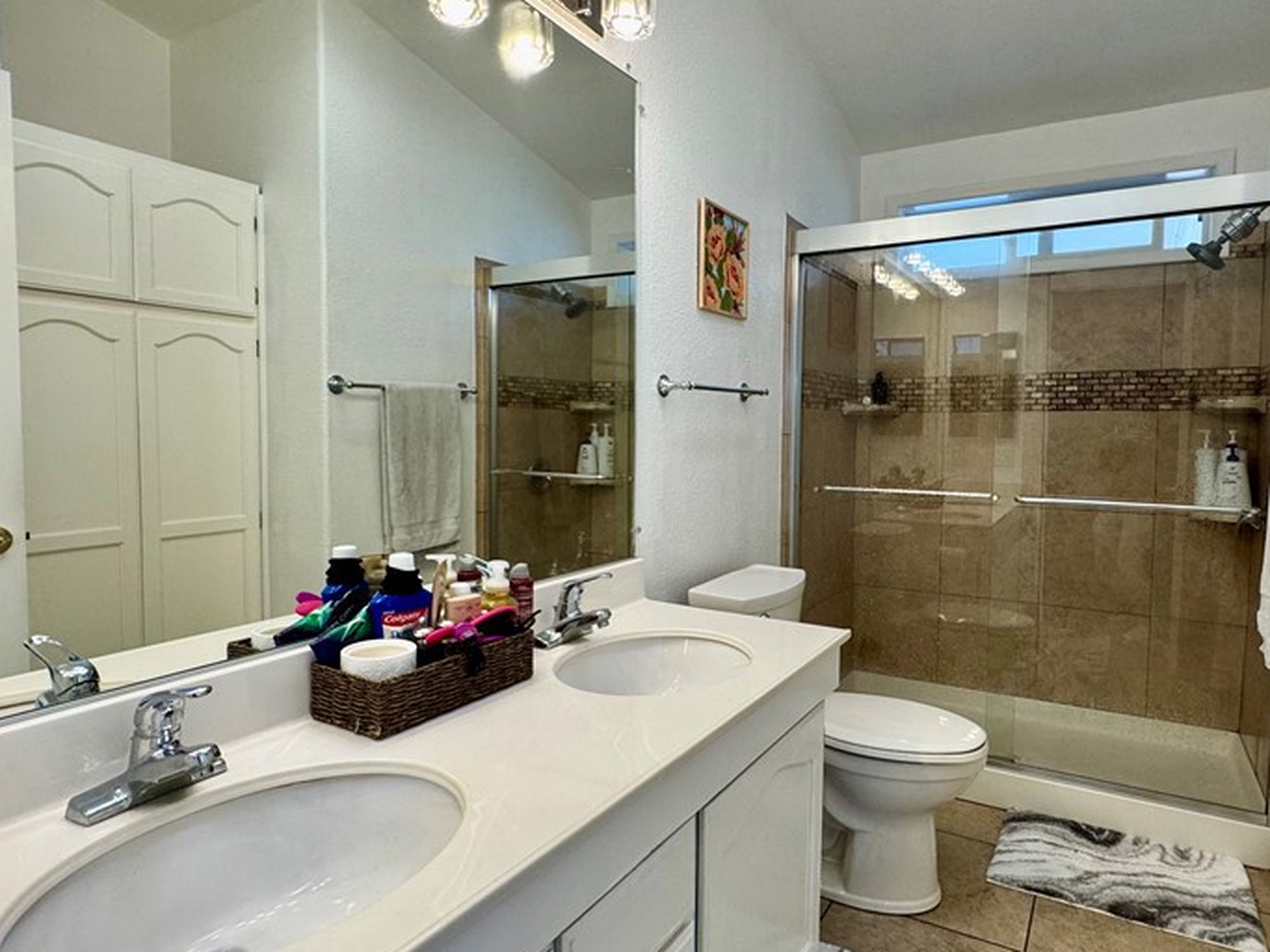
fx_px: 770
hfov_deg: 78.8
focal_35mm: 21
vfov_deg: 63.4
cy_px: 472
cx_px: 697
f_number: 2.2
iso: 160
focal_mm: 2.22
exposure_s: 1/125
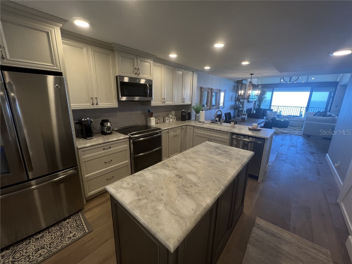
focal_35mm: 13
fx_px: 132
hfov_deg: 106.2
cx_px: 176
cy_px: 132
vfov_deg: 89.9
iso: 160
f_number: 1.8
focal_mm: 1.57
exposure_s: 1/120
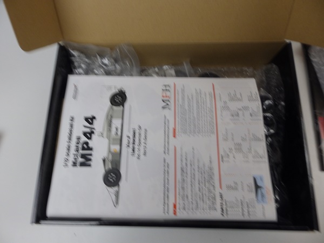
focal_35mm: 22
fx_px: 206
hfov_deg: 76.4
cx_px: 162
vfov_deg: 61.1
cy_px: 122
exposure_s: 1/30
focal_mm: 4
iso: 160
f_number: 3.4
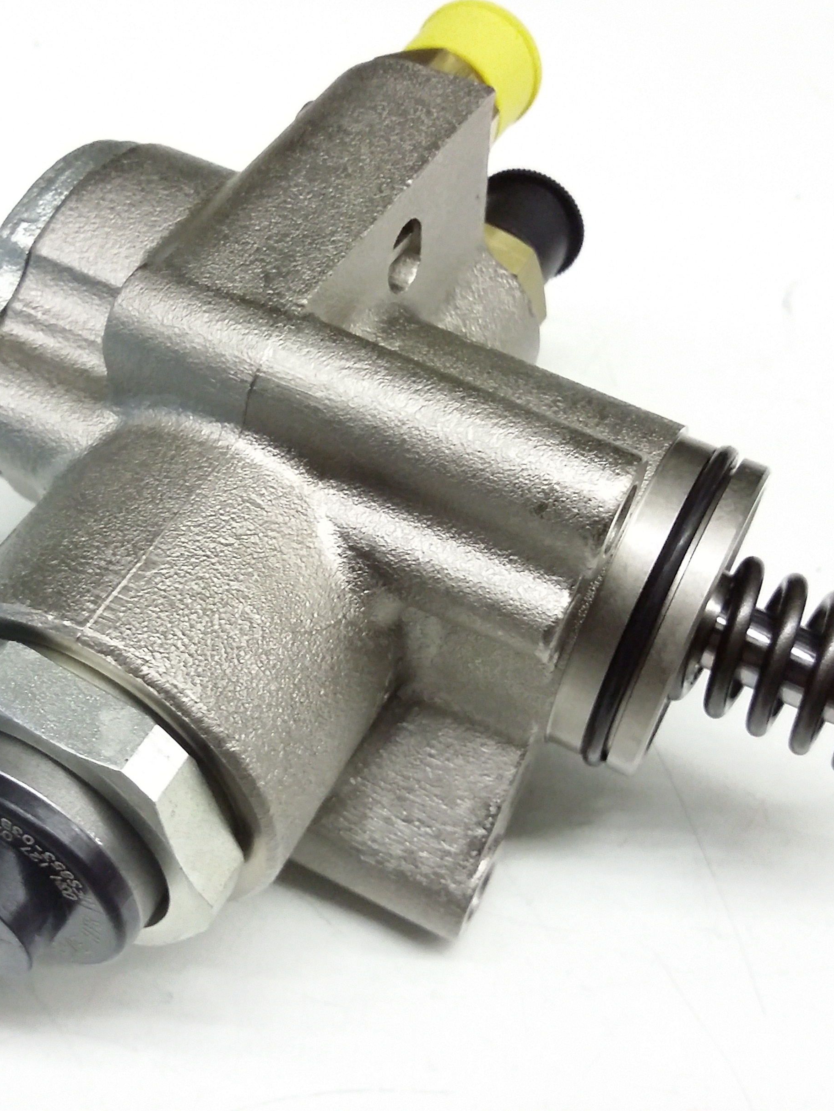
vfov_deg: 43.8
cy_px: 553
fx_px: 1381
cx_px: 313
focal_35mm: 43
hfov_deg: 33.4
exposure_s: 1/15
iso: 250
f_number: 2.4
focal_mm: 3.4
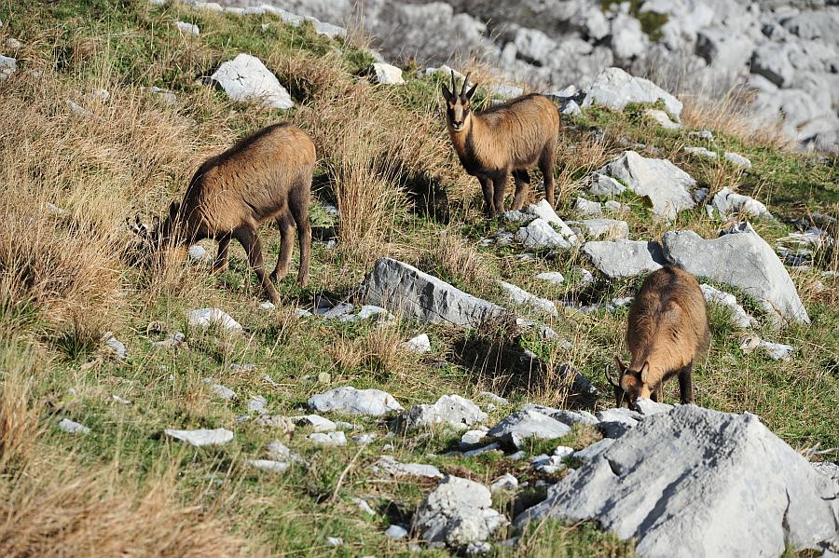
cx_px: 420
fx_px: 6289
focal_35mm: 270
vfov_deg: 5.1
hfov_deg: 7.6
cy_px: 279
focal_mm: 270
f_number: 10
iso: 200
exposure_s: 1/400
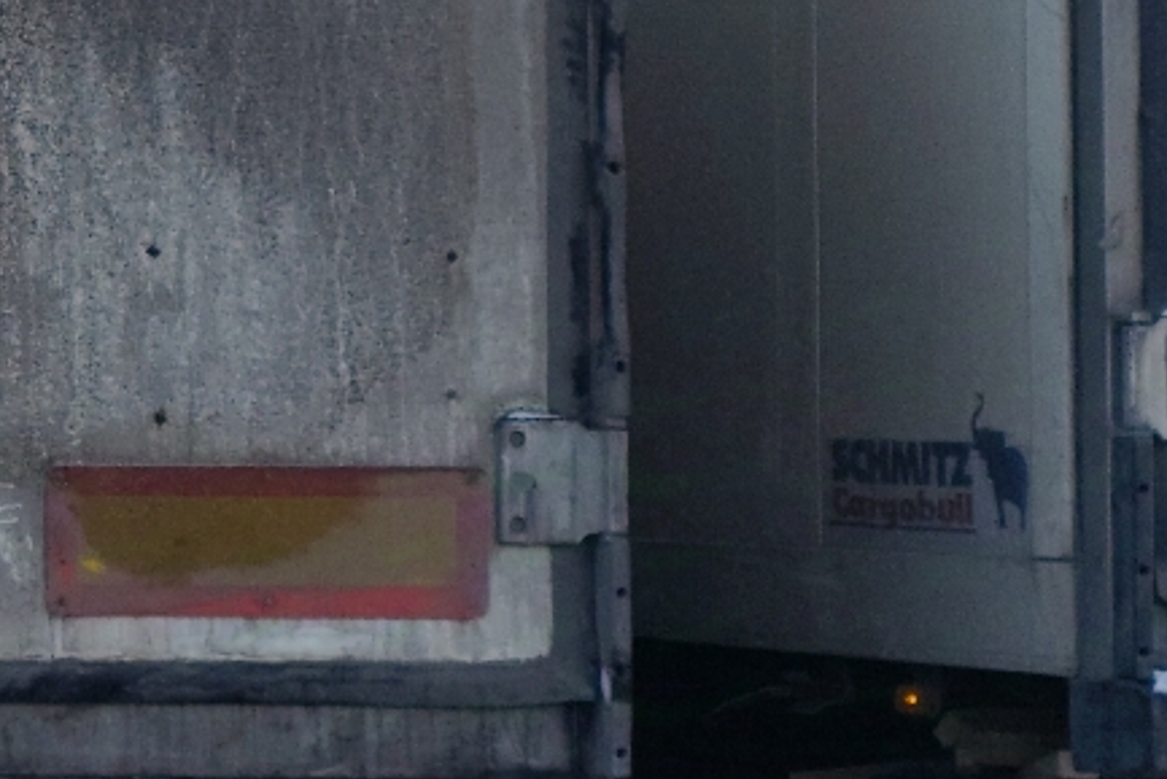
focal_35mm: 84
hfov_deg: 21.7
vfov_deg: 15.8
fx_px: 2724
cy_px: -88
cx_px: -373
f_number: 1.65
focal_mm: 6.19
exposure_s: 1/393
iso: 50
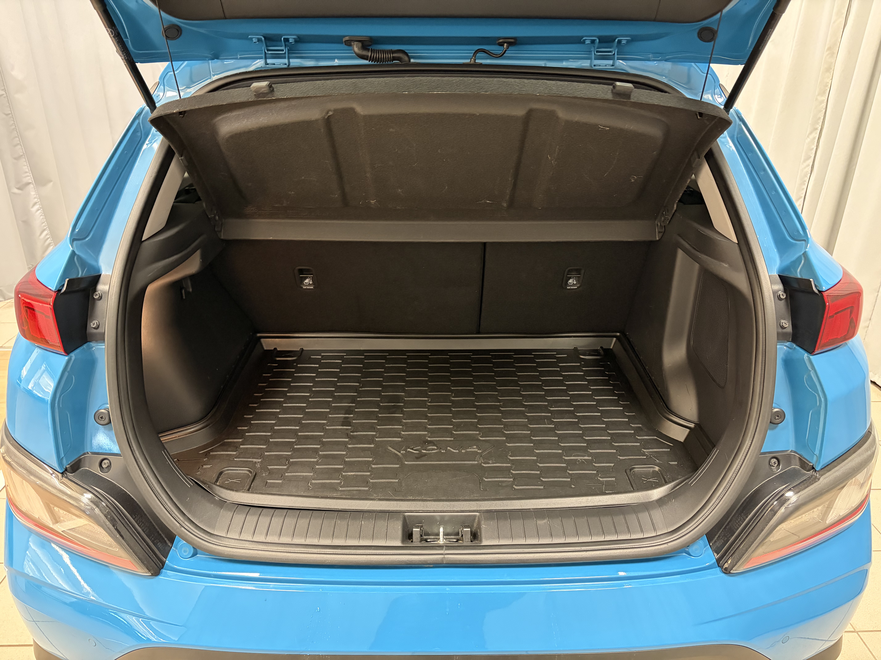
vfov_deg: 53.1
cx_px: 440
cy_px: 330
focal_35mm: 26
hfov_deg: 67.3
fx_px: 662
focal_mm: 5.96
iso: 500
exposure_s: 1/33
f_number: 1.6
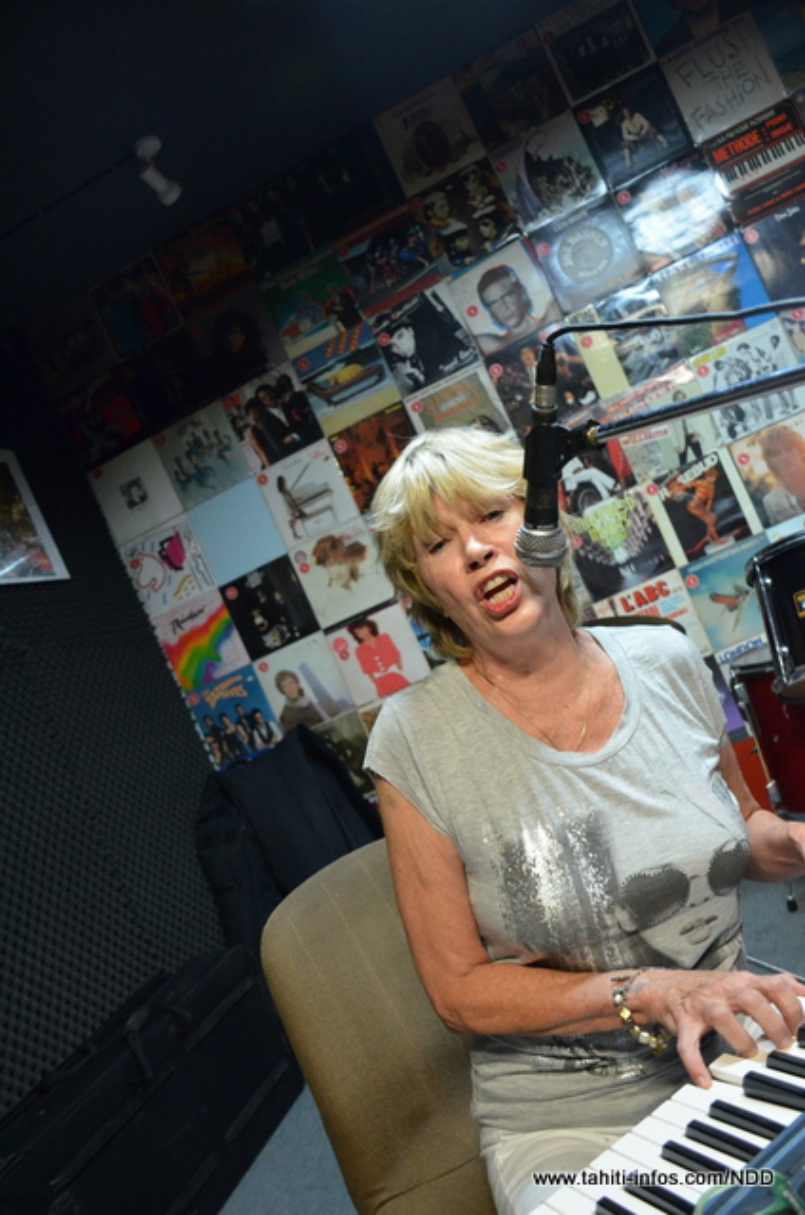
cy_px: 608
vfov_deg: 62.0
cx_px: 402
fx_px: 1011
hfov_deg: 43.4
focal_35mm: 30
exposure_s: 1/50
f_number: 3.5
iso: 2500
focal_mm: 20
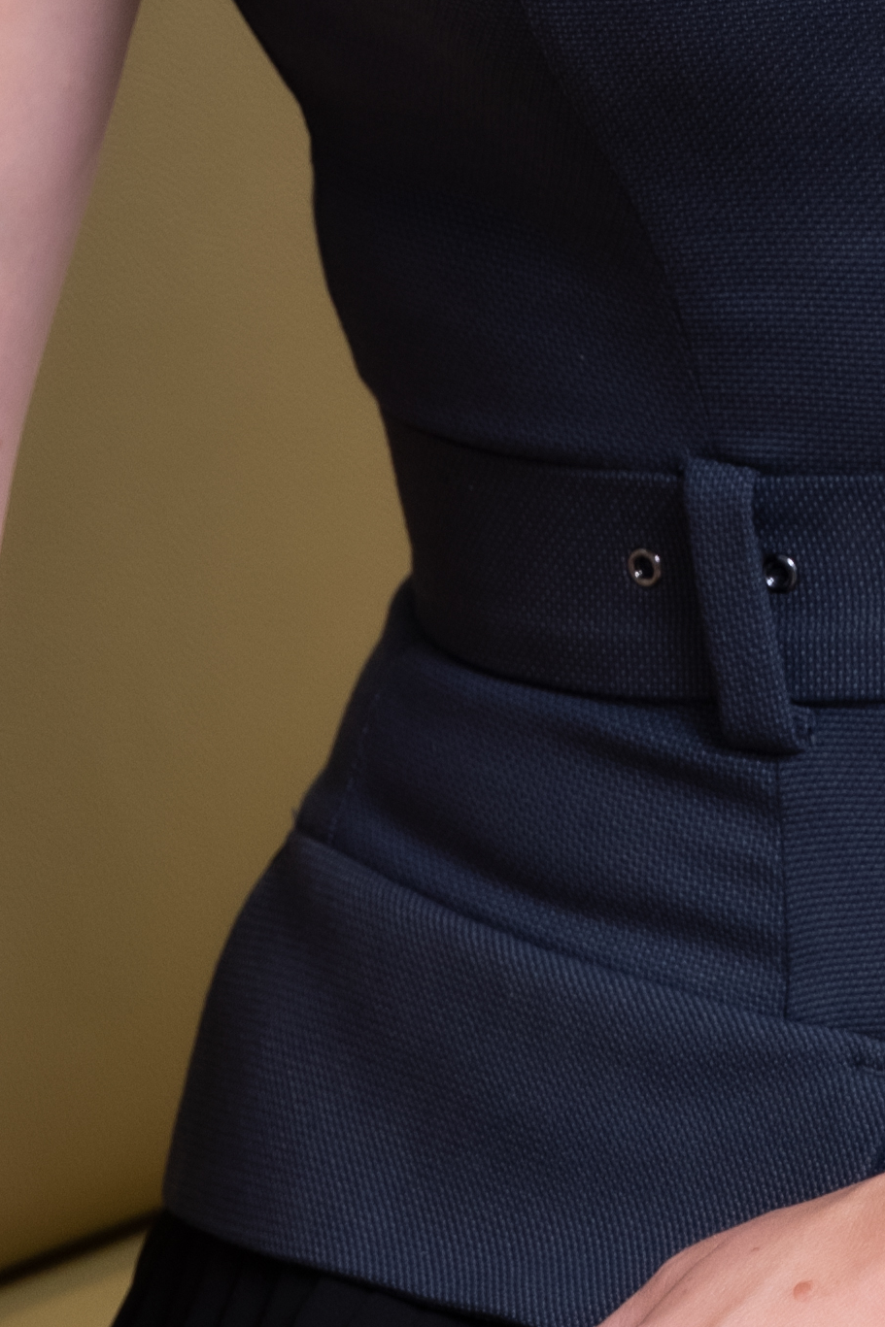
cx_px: 919
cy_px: -1246
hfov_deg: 3.5
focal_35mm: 395
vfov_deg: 5.1
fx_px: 14568
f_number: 6.3
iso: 800
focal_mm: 90
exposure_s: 1/20
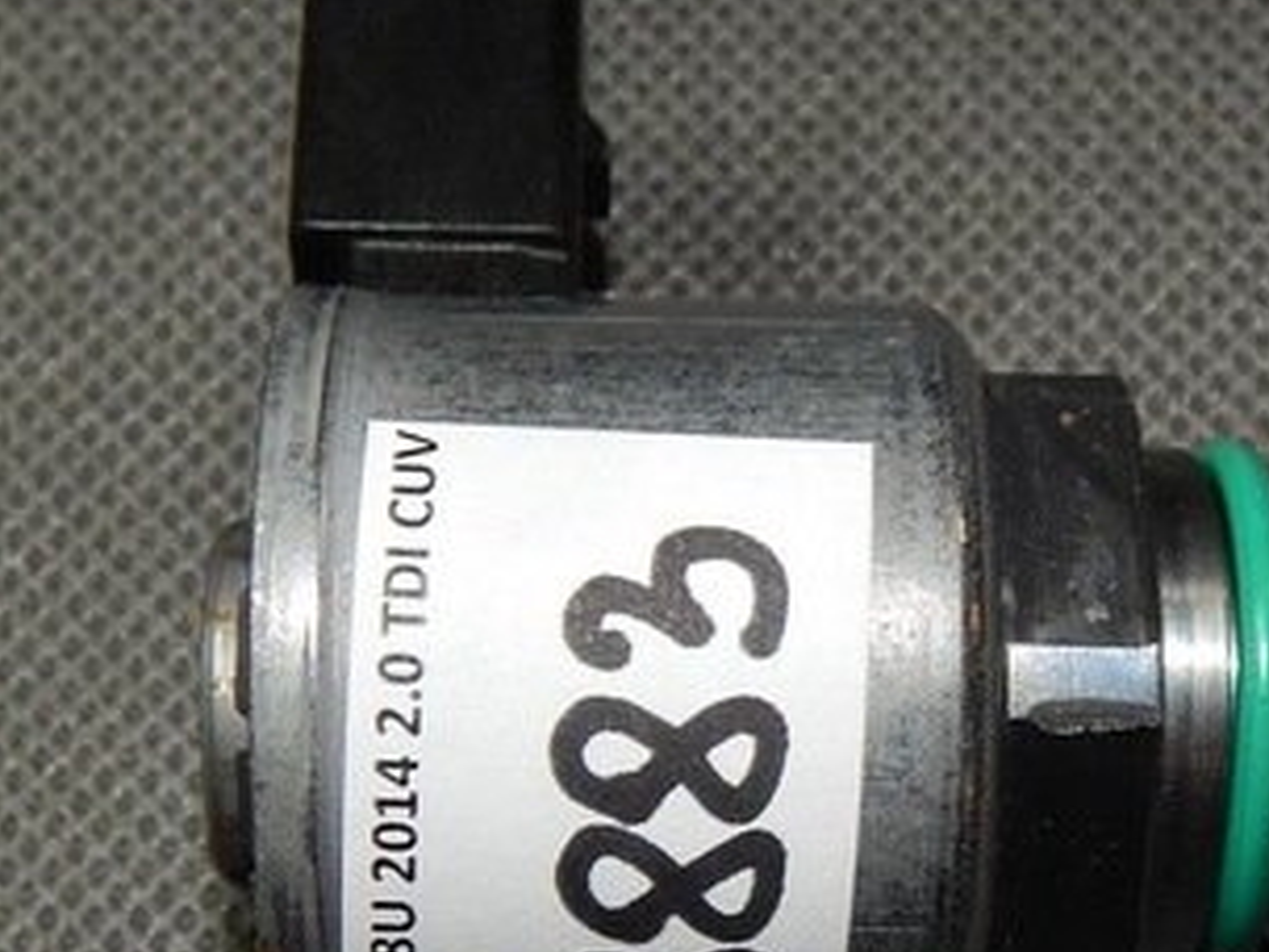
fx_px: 3043
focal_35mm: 83
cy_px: 868
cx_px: 822
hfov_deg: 23.5
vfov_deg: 17.5
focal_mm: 6.1
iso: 200
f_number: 6.7
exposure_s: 1/30
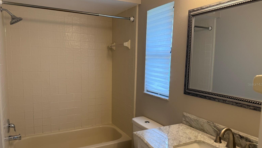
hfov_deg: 69.8
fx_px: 188
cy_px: 84
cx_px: 128
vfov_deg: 42.8
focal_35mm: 27
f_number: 1.78
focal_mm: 6.76
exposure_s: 1/120
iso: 100
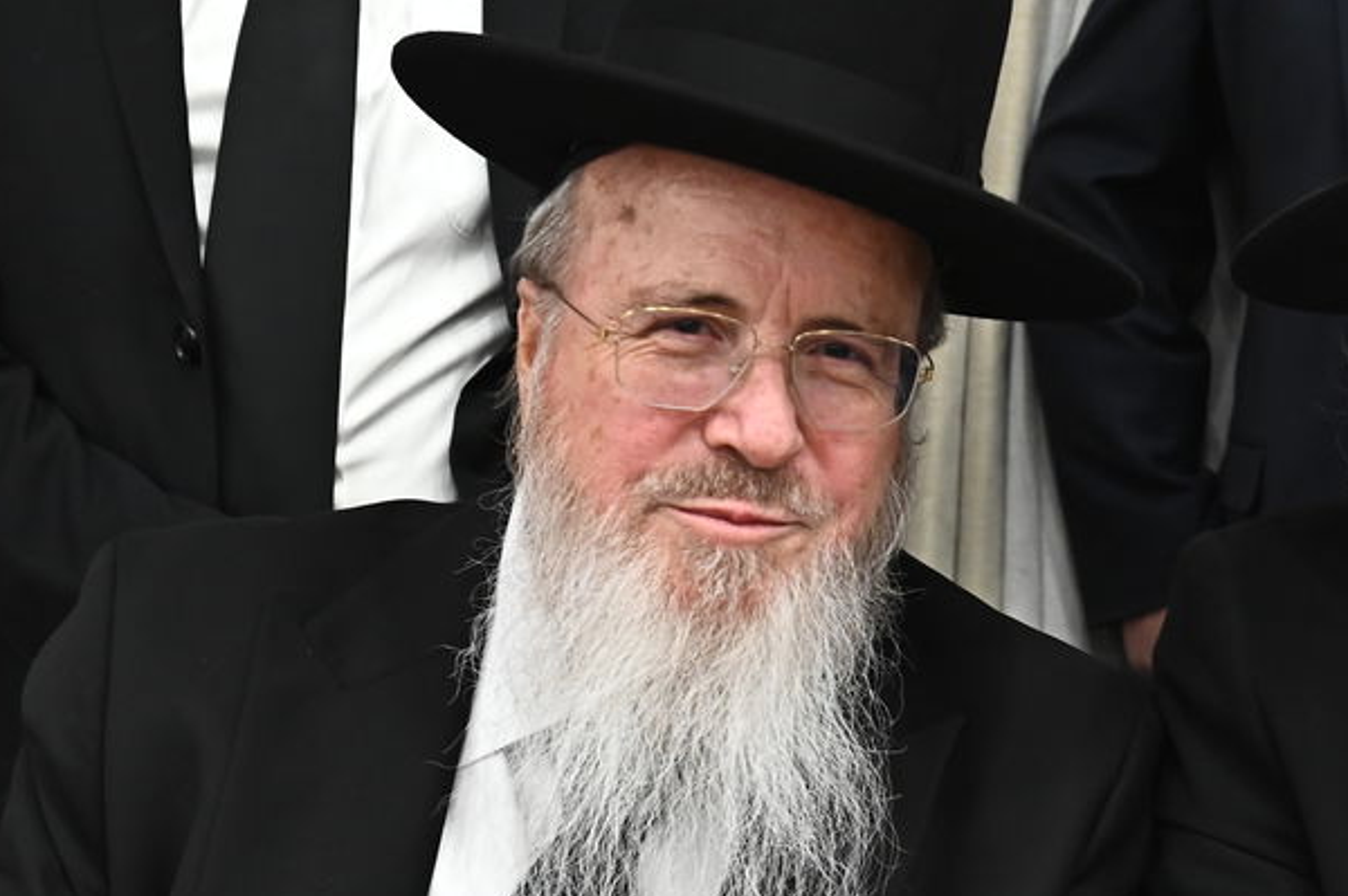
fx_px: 3928
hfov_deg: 19.0
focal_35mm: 105
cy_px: 392
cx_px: 1330
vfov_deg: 13.0
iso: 2000
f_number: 4.5
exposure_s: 1/200
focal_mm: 45
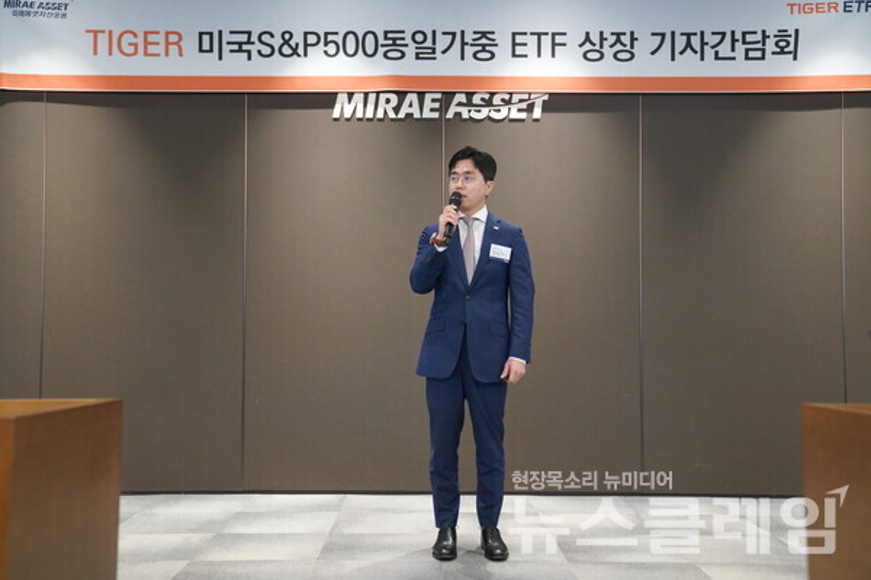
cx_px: 436
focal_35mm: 39
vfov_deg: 34.2
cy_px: 290
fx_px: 944
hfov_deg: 49.6
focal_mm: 39
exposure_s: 1/160
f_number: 4
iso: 2500
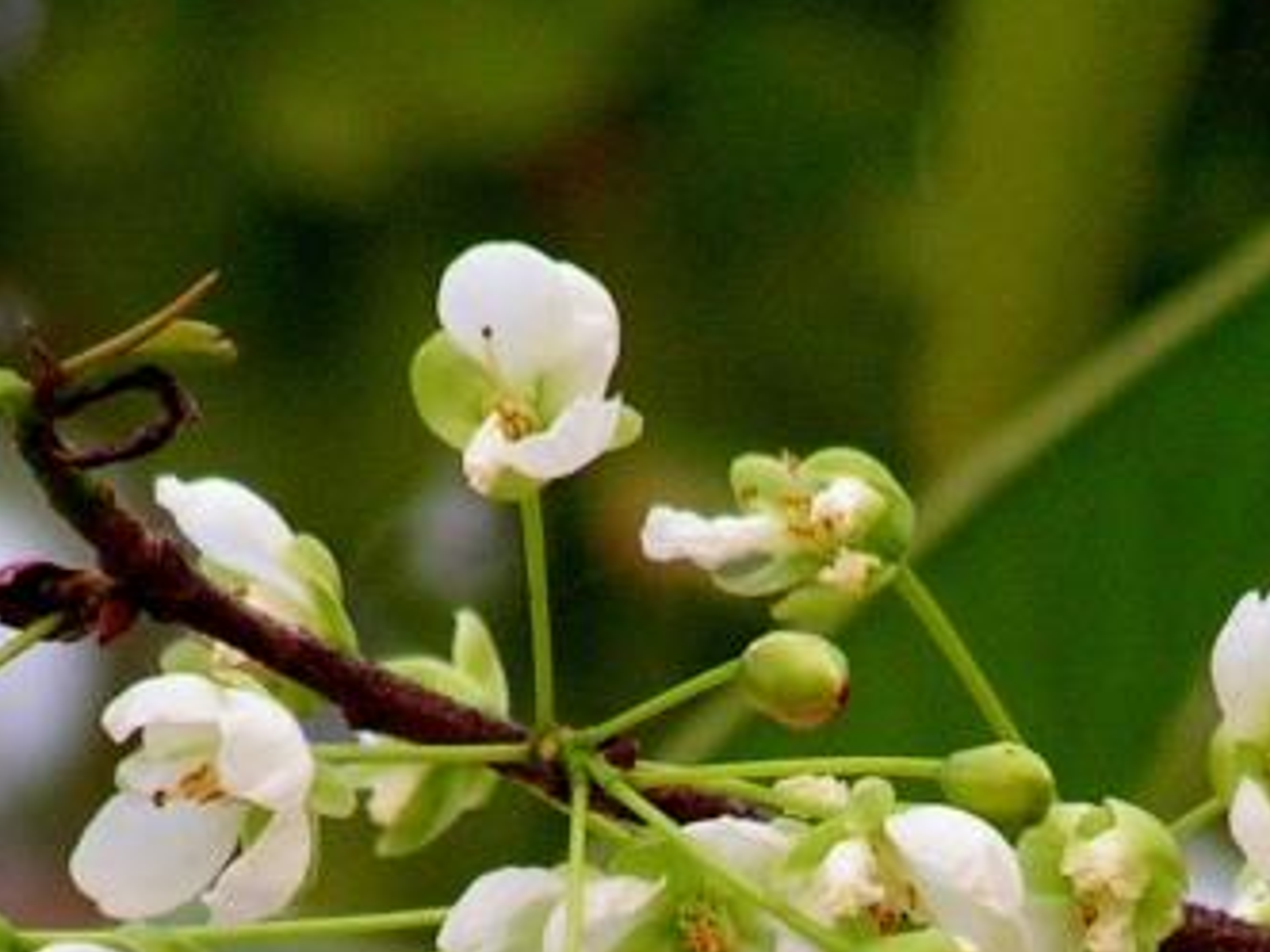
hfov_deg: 2.5
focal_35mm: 800
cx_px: 1155
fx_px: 29351
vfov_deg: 1.9
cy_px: 1090
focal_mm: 43
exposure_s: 1/250
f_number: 3.2
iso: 200
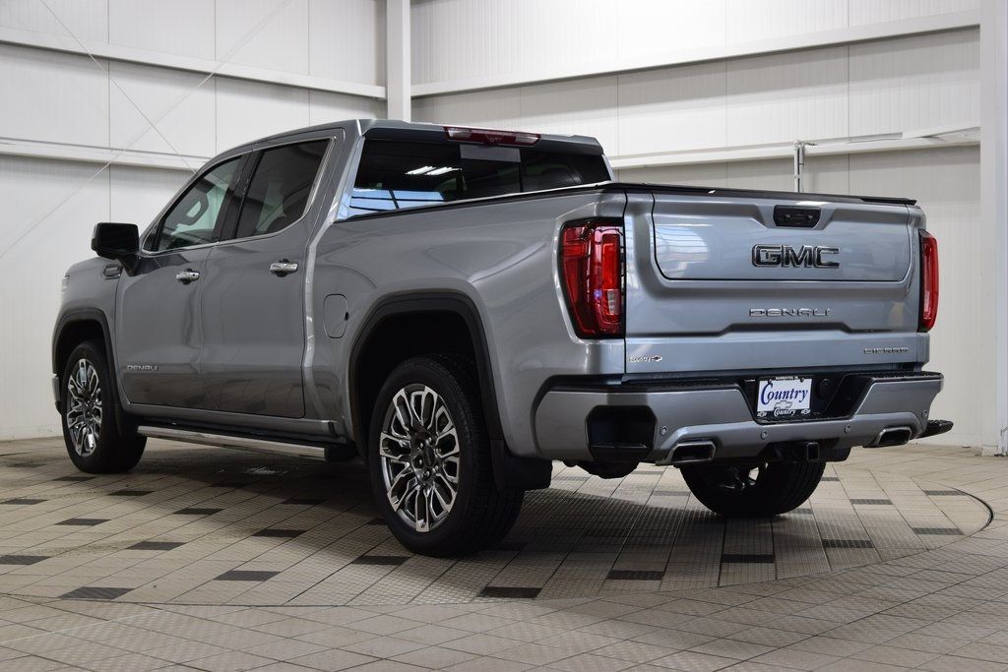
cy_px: 336
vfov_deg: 25.8
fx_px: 1470
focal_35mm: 52
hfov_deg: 37.8
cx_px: 504
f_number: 6.3
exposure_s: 1/20
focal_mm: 35
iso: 400
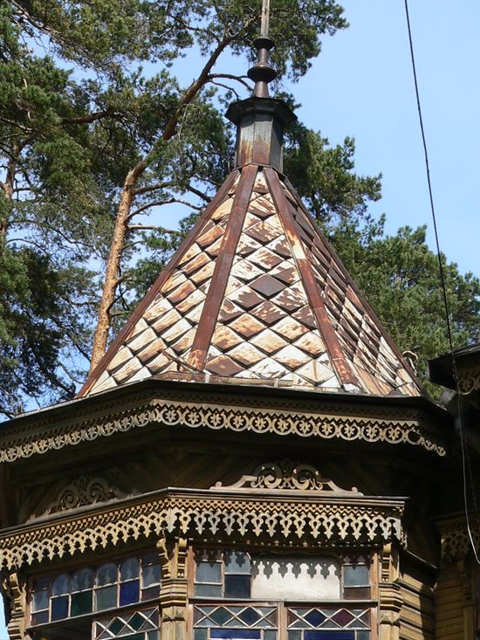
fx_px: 2052
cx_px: 211
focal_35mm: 111
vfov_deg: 17.7
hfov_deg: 13.3
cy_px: 446
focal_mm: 10.2
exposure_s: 1/320
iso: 80
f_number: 4
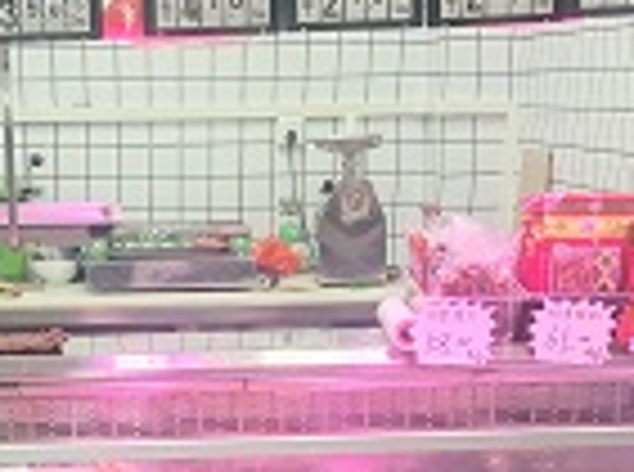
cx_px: 126
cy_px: 560
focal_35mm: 128
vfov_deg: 11.3
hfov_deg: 15.3
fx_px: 2338
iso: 50
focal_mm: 4.74
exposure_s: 1/282
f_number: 1.79
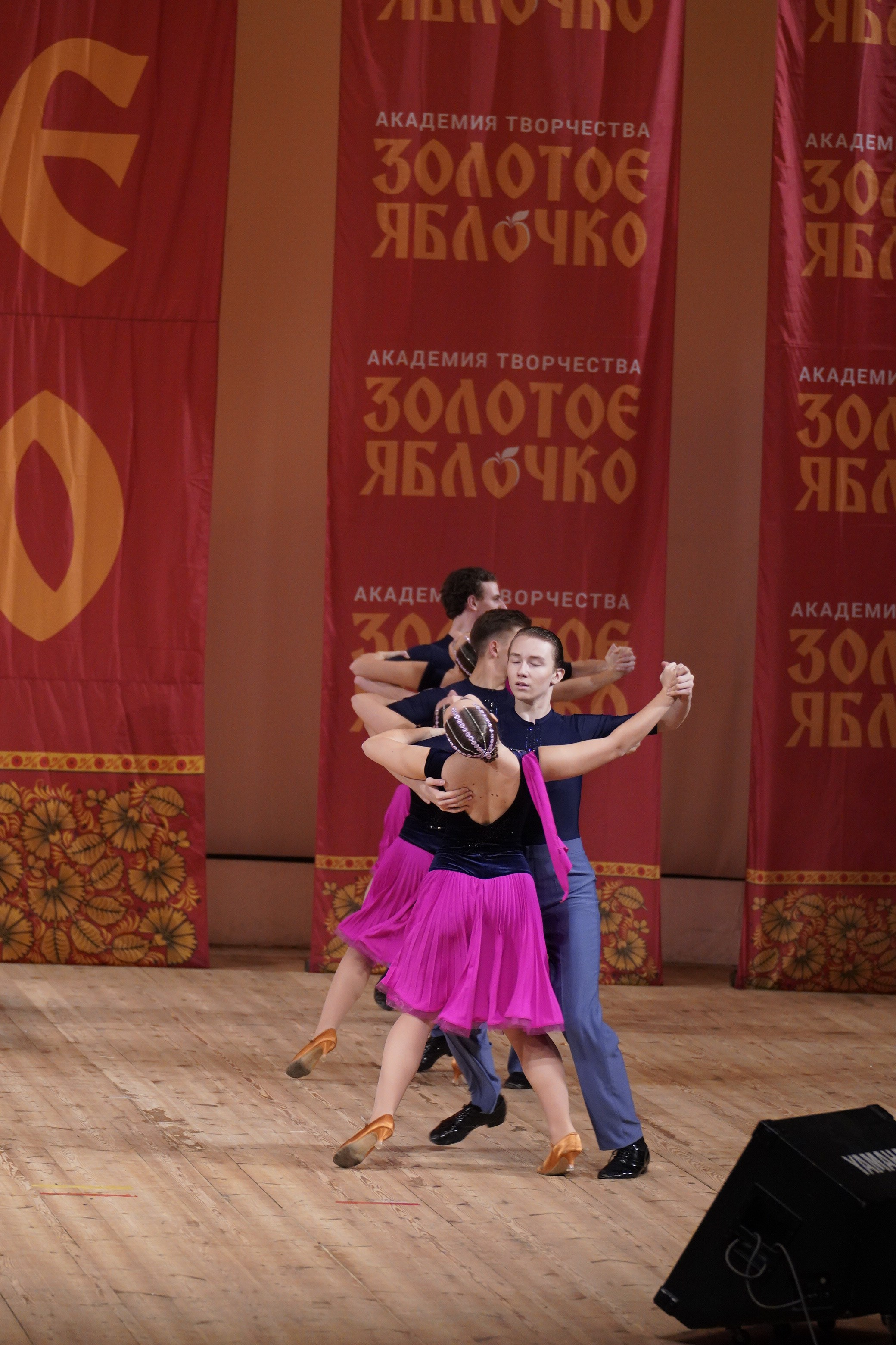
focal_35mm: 180
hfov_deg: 7.6
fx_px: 6719
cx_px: 448
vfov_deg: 11.4
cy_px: 672
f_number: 2.8
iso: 2000
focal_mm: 120
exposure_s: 1/400
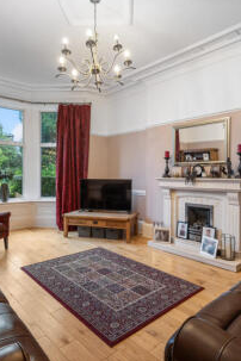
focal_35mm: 22
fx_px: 221
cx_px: 124
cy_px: 184
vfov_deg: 78.6
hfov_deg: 57.2
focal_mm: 14
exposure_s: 1/2
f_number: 7.1
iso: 640
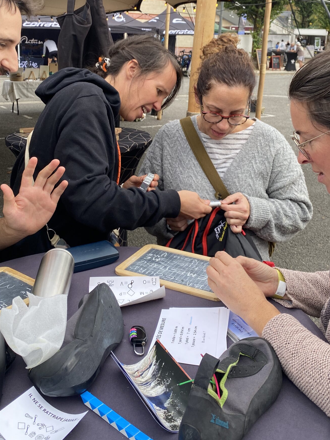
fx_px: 483
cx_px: 146
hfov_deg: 37.7
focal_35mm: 38
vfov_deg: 47.9
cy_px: 135
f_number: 1.8
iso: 32
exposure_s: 1/489
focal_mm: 4.25
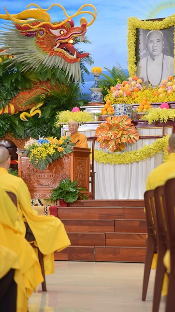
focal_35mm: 127
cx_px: 98
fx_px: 1048
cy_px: 156
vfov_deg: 16.9
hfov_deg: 9.5
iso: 1250
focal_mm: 120
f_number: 4
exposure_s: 1/160
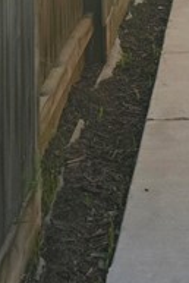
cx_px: 193
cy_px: 59
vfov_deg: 12.1
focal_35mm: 169
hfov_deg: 8.1
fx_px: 1328
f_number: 5.6
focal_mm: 30
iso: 1250
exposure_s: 1/2500
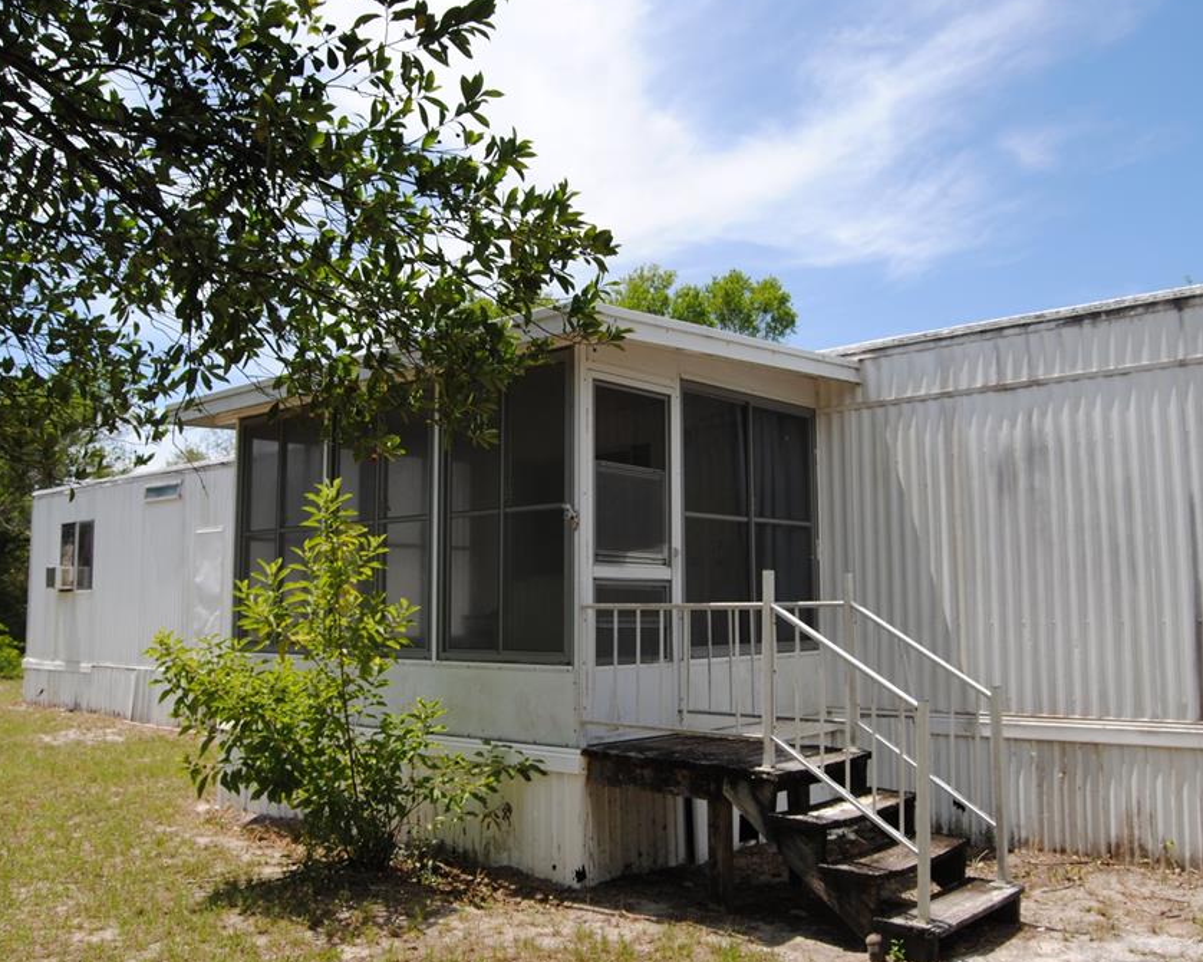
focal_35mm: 31
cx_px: 630
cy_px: 475
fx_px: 1103
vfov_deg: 47.1
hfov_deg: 57.2
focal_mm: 18
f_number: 8
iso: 100
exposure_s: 1/250
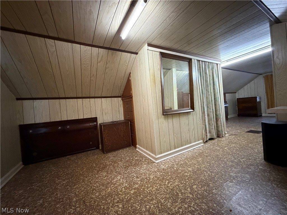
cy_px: 108
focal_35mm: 14
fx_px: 116
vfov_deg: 85.7
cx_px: 144
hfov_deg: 102.1
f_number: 2.2
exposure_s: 1/40
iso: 1250
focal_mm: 2.22
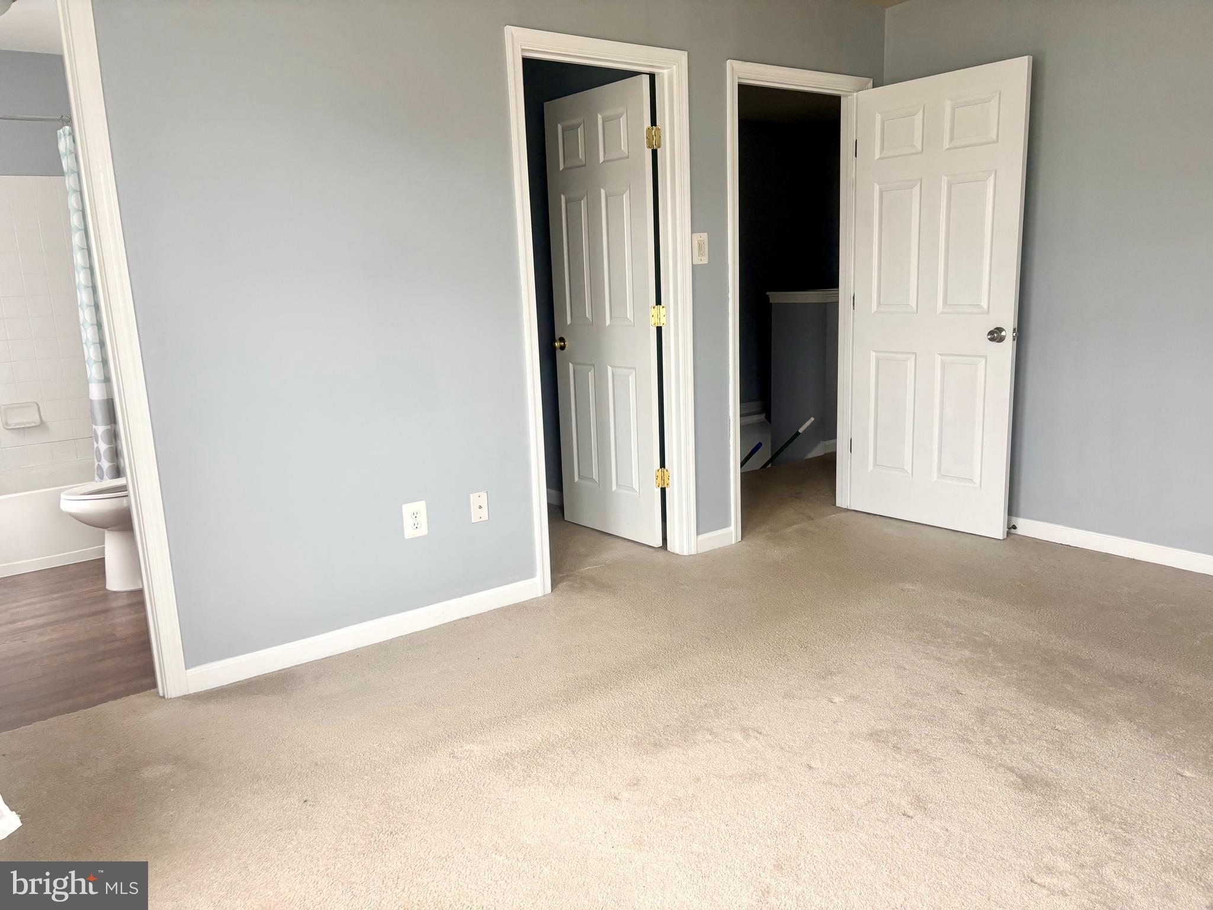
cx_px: 606
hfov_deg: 67.3
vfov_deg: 53.1
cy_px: 455
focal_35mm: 26
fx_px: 911
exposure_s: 1/60
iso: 160
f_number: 1.6
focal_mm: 5.96
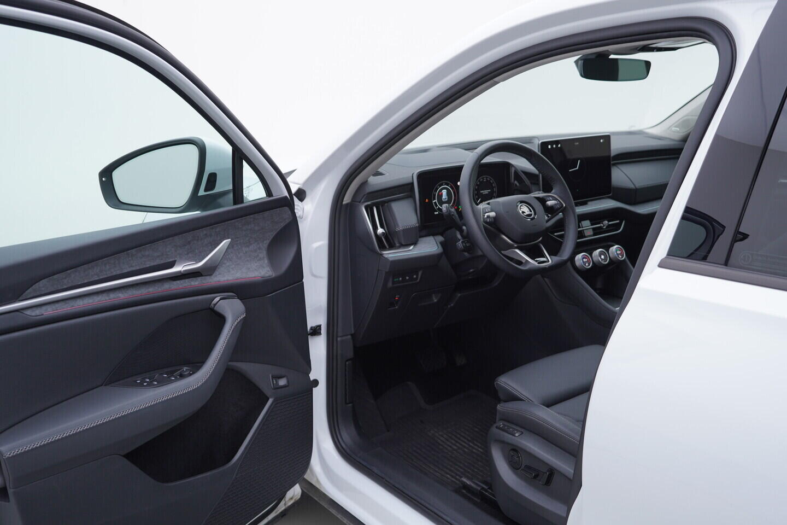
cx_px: 394
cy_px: 262
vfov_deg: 36.9
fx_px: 787
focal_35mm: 36
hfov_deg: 53.1
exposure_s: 1/60
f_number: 3.5
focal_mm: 24
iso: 125
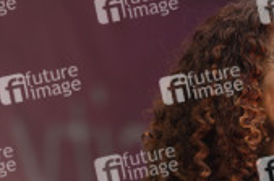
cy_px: 207
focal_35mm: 441
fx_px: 3350
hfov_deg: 4.7
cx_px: 320
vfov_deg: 3.1
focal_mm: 165
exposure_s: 1/1600
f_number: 4.5
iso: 640
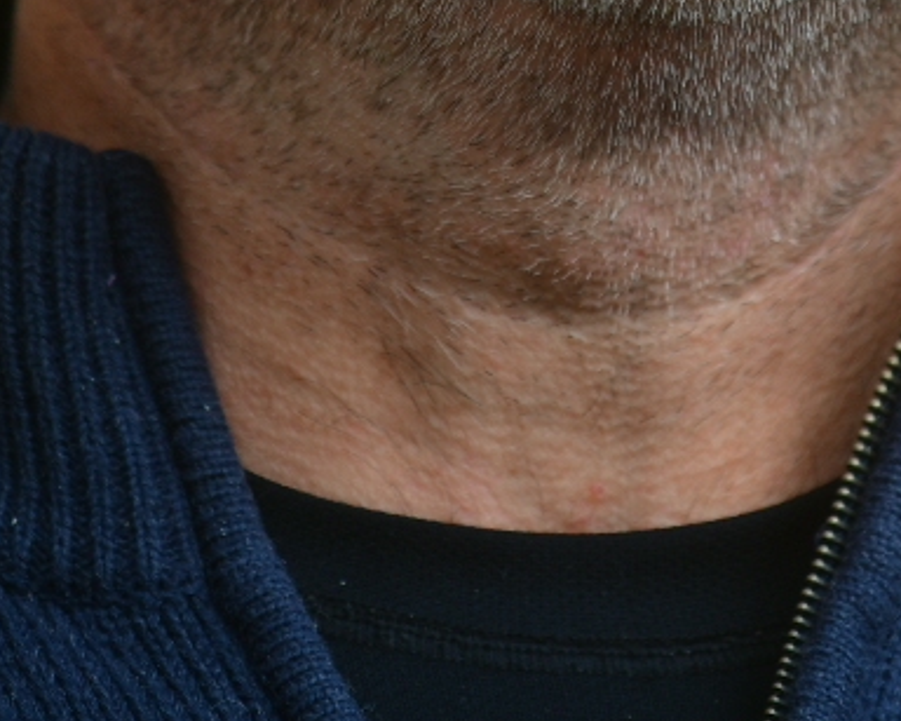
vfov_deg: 2.3
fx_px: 17942
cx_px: 610
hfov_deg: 2.9
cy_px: -526
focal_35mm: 673
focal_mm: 170
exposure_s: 1/640
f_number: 2.8
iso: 100
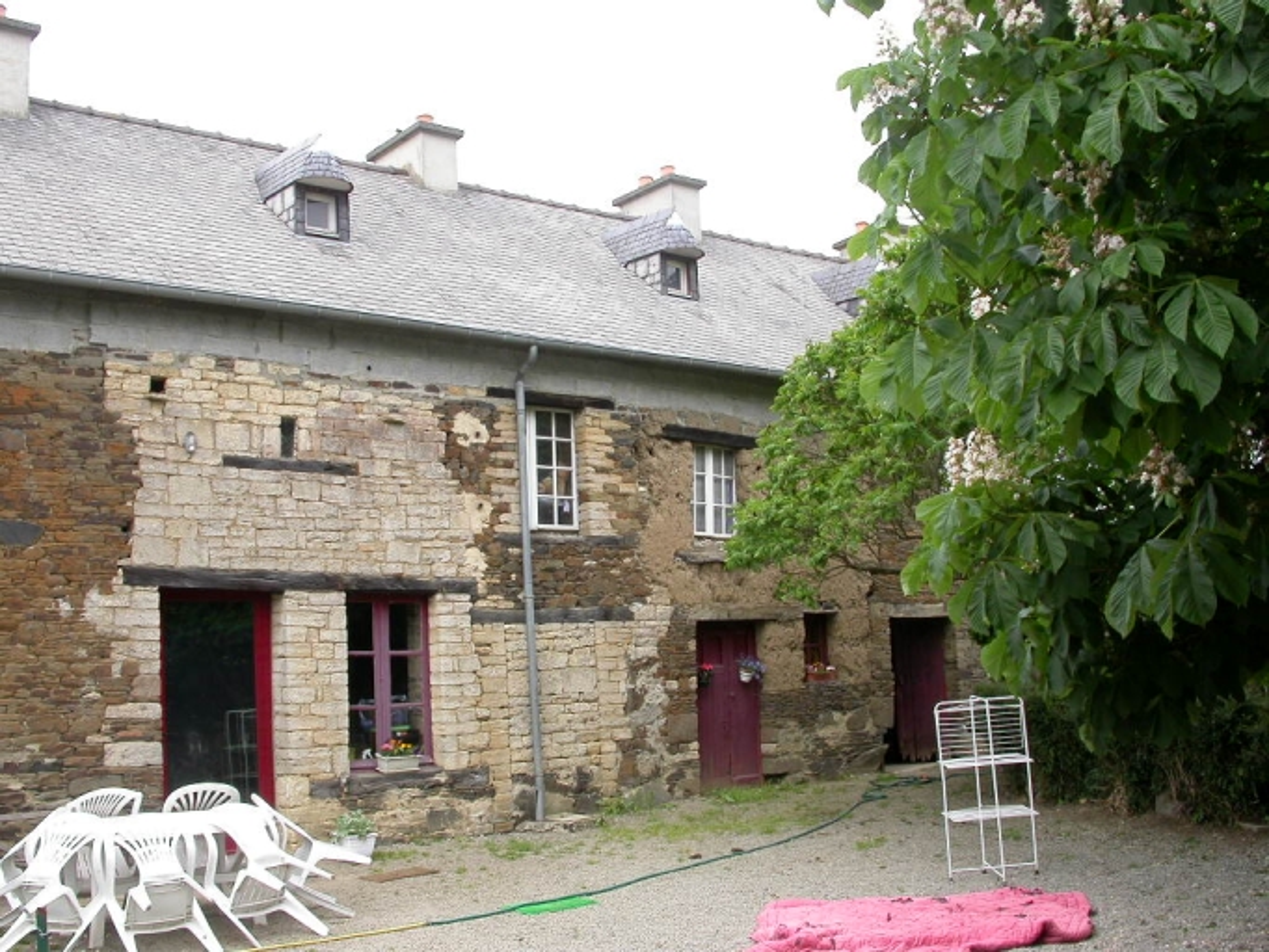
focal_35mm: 38
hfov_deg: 49.0
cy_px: 476
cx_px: 634
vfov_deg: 37.7
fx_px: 1394
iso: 100
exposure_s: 1/163
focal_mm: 8
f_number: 5.3
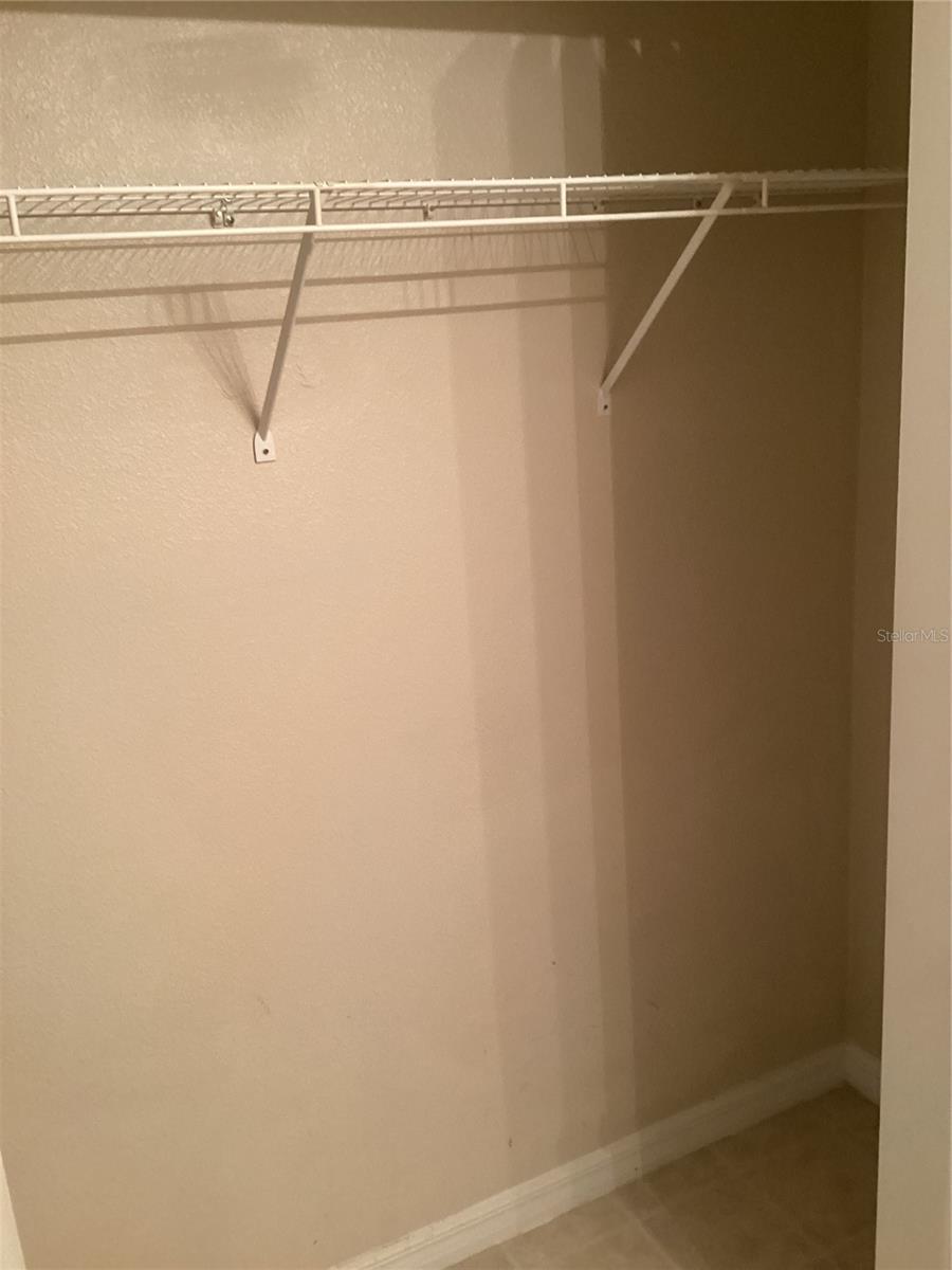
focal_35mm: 31
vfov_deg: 58.4
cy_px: 635
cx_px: 476
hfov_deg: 45.4
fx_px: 1137
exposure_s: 1/30
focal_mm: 3.3
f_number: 2.4
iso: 320
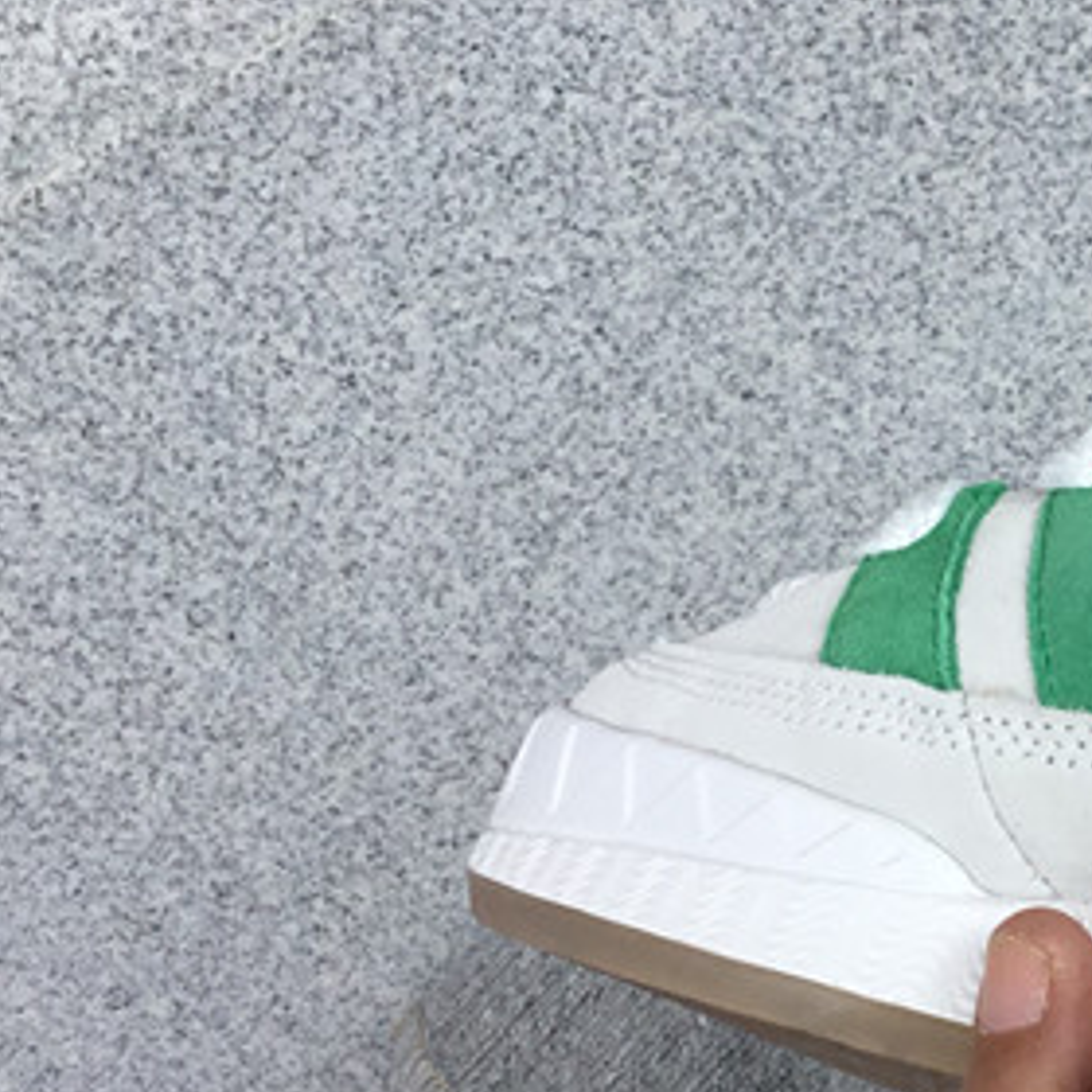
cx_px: 1252
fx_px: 3141
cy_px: 556
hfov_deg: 18.8
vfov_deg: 19.7
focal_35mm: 88
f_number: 2.4
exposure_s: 1/494
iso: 25
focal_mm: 3.3
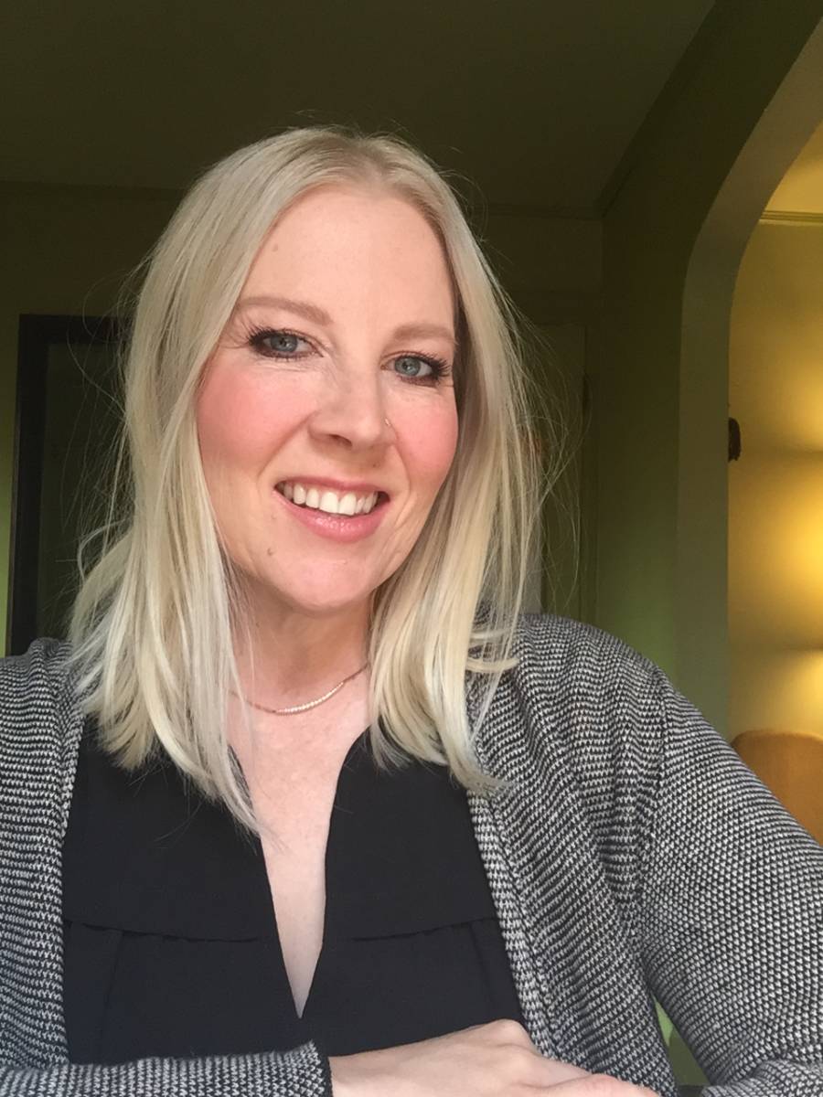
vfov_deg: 58.4
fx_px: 983
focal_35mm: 31
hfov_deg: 45.4
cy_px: 548
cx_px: 412
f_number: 2.2
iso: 64
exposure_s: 1/30
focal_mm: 2.65
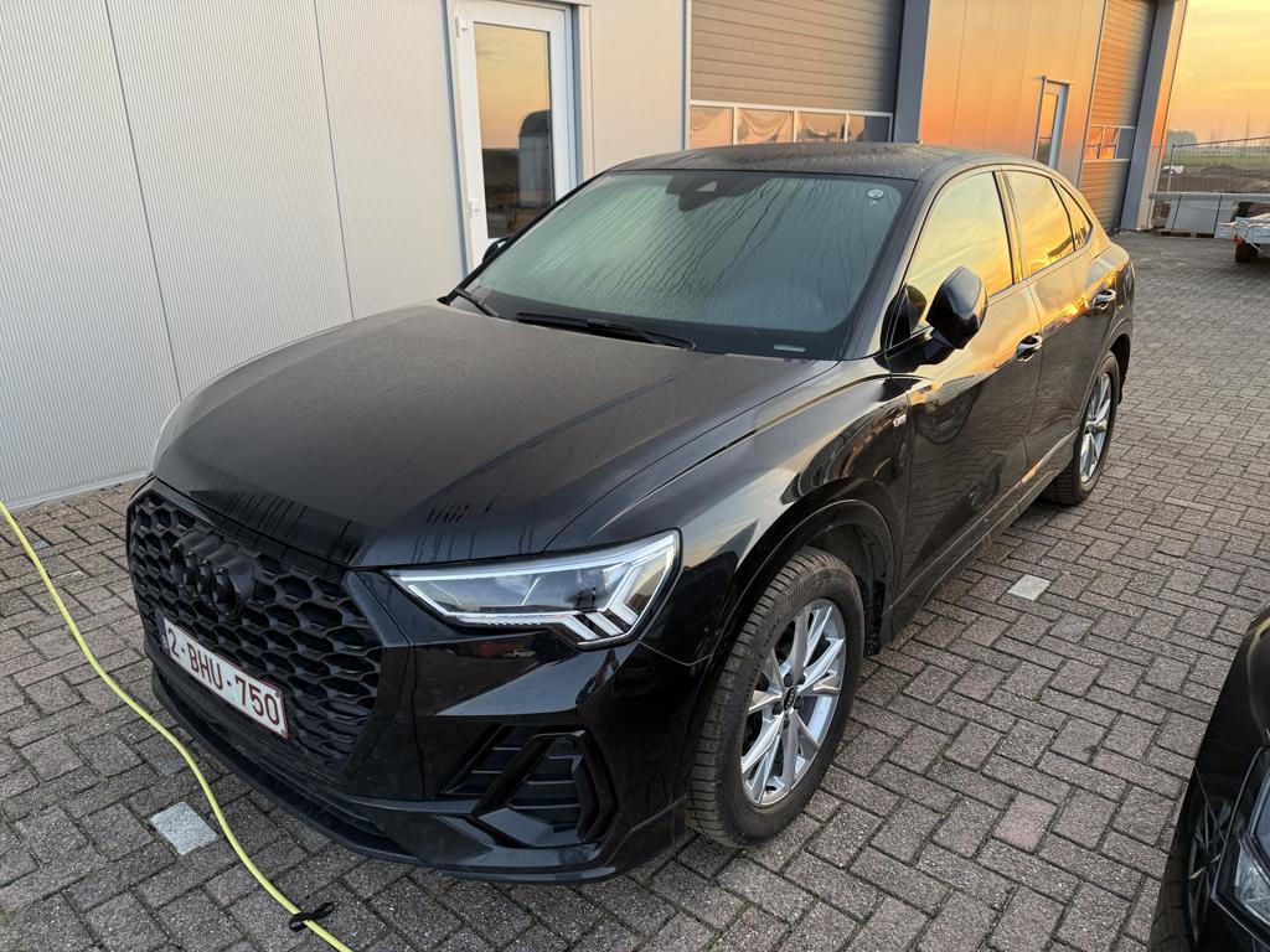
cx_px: 635
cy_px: 476
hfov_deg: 71.6
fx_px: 881
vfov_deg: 56.8
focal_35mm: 24
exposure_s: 1/121
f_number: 1.78
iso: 160
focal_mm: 6.76
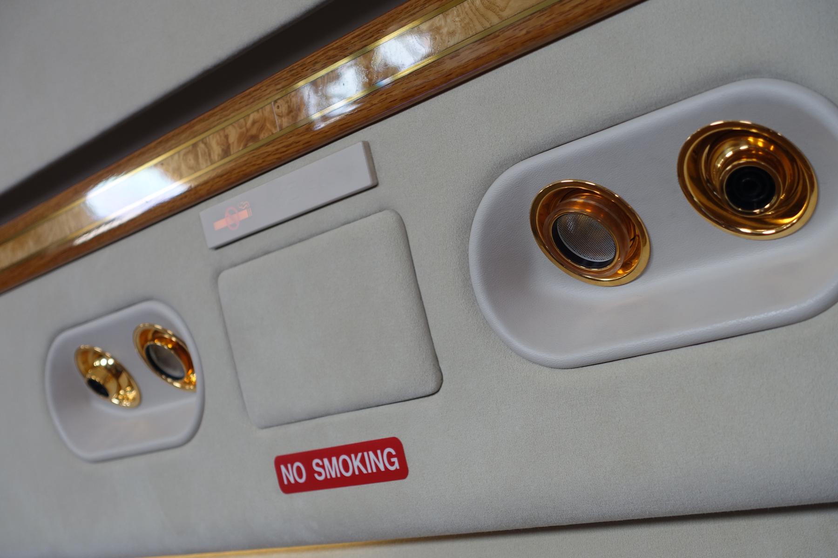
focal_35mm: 57
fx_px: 1327
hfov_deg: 35.1
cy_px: 279
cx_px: 419
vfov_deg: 23.8
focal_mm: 20.81
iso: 125
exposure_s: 1/60
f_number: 2.8
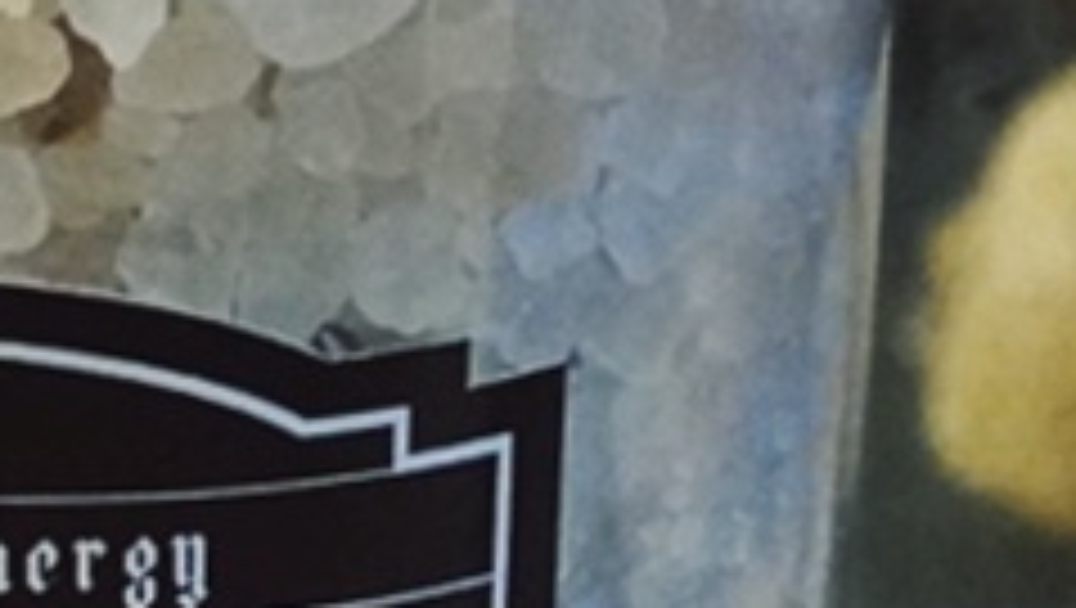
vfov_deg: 5.3
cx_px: 50
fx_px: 6597
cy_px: 227
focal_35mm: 231
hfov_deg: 9.3
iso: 6400
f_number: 4
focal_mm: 22
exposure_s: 1/60
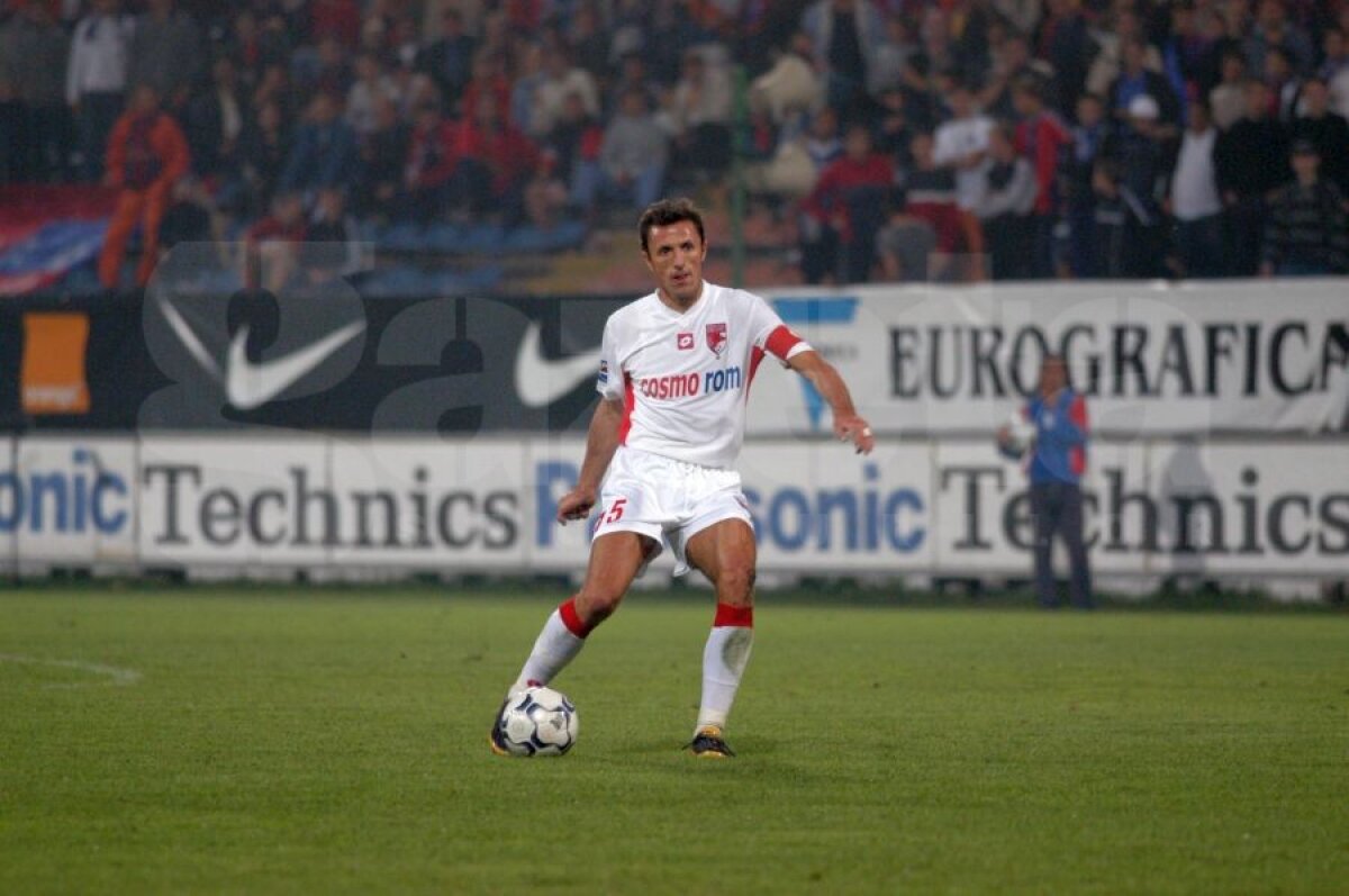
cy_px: 448
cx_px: 674
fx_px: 16842
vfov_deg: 3.0
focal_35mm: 450
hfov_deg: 4.6
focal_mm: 300
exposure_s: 1/400
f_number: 4
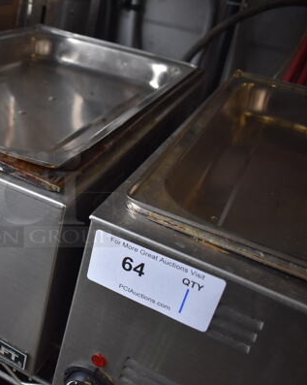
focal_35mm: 39
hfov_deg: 35.2
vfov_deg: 46.9
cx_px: 13
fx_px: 443
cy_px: 196
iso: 800
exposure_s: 1/160
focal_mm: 18
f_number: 3.5
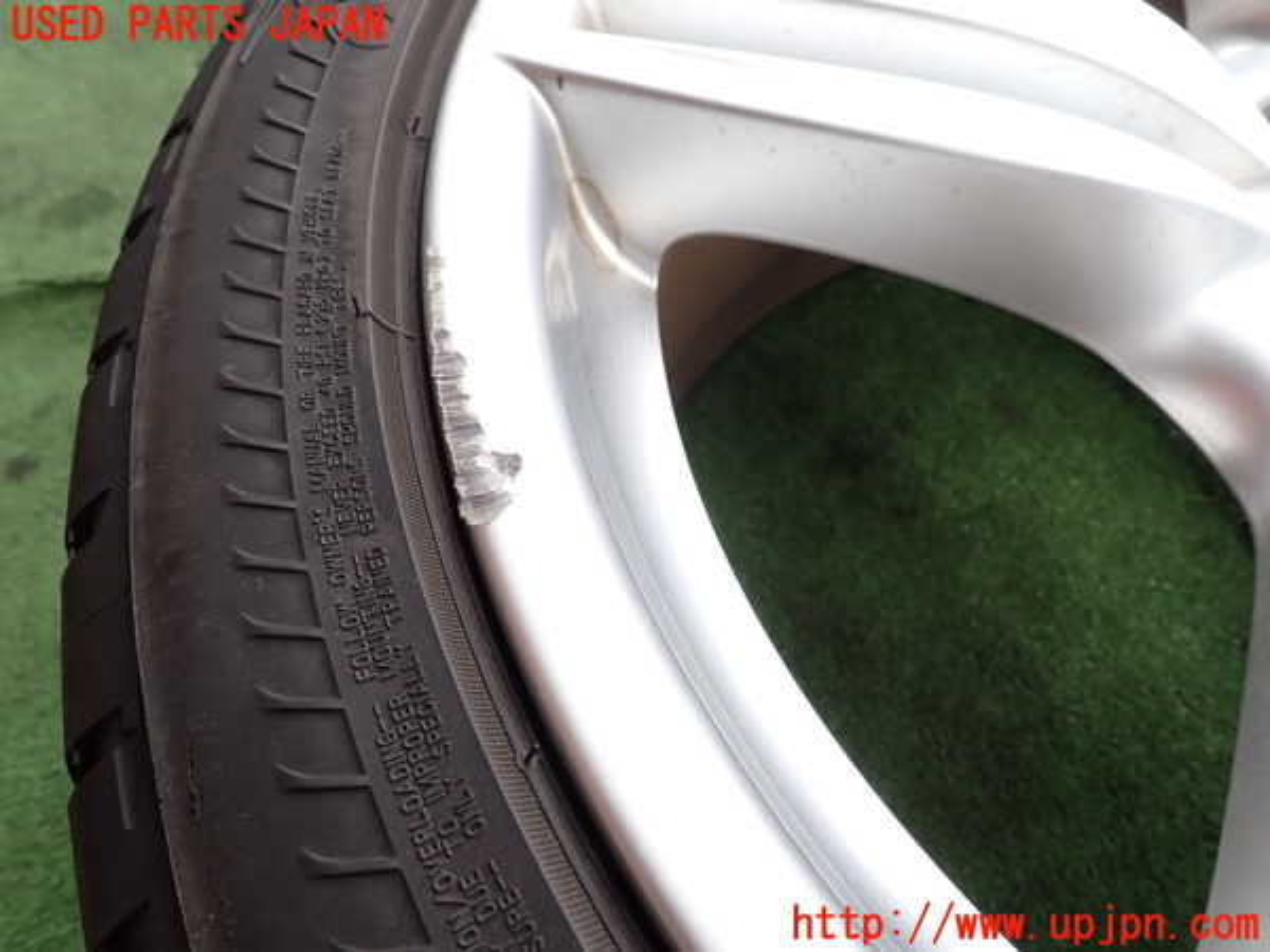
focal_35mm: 25
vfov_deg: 54.9
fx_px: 917
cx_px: 635
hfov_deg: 69.4
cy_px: 476
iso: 100
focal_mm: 4.5
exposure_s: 1/160
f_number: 2.8
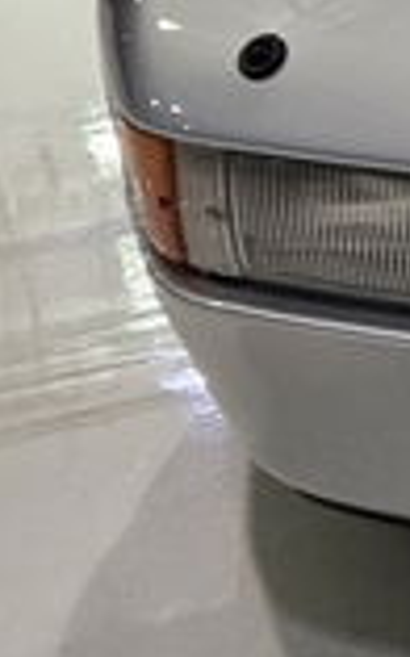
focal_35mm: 119
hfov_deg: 9.1
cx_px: 1192
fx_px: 2129
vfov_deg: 17.1
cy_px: -38
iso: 400
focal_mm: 5.4
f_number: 1.8
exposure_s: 1/120
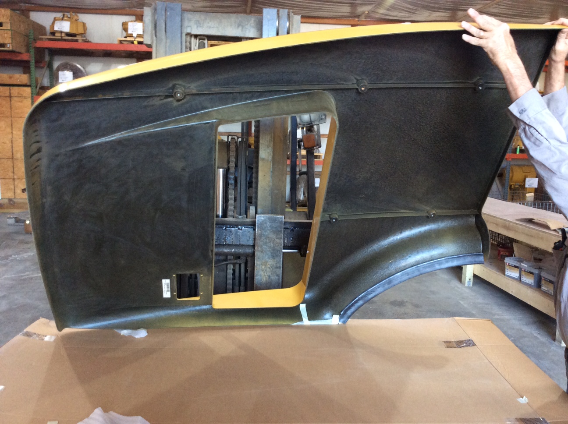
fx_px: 524
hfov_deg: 56.9
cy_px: 212
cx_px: 284
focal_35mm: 32
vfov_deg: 44.1
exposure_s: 1/24
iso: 125
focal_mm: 3.3
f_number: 2.4
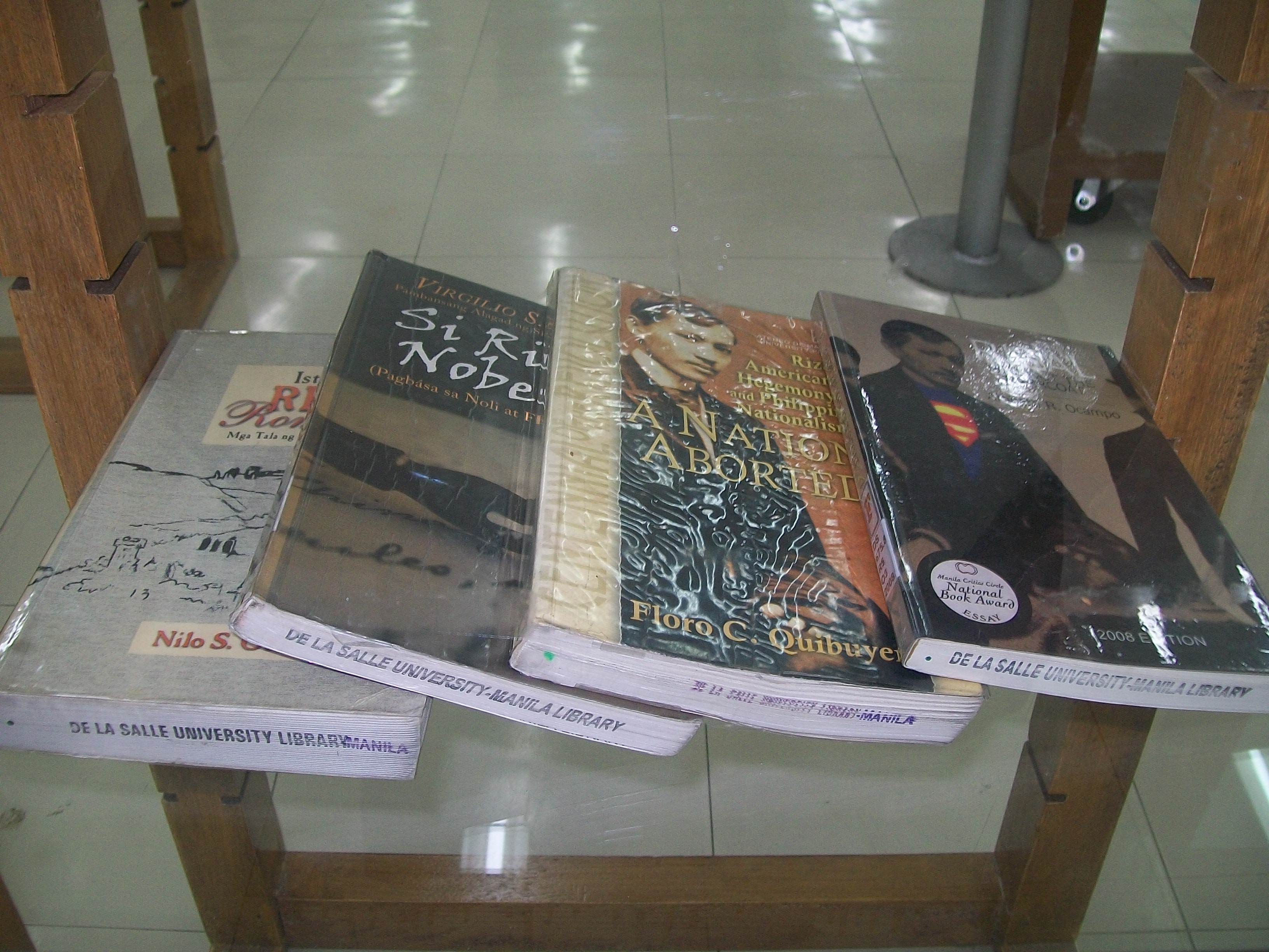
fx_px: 1320
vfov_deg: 39.7
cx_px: 634
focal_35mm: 36
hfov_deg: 51.4
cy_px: 476
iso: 80
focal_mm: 6
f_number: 2.7
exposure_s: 1/30
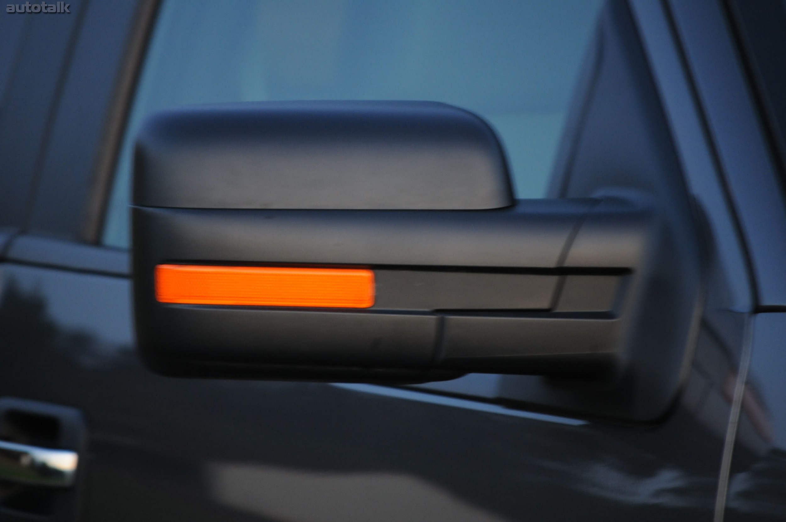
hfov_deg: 7.9
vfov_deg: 5.2
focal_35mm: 262
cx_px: 393
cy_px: 261
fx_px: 5725
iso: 800
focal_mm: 175
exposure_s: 1/4
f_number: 5.3
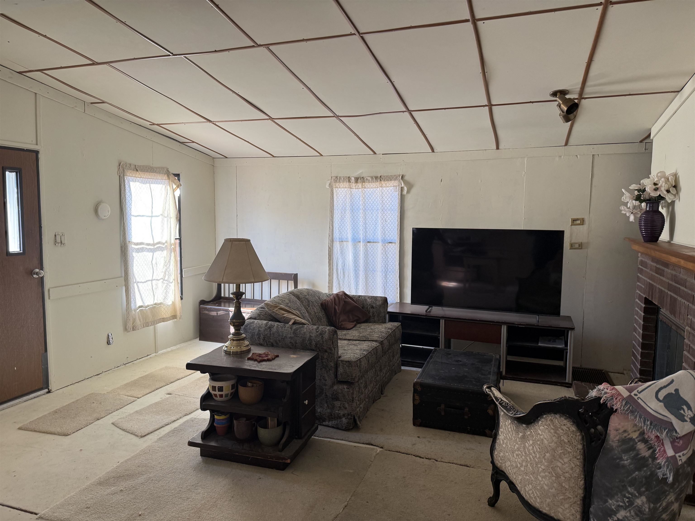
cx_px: 348
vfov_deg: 56.8
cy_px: 260
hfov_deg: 71.6
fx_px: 482
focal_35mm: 24
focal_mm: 6.76
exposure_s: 1/121
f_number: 1.78
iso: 125
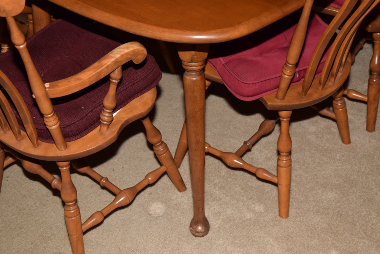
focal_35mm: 57
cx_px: 190
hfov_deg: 35.0
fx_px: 602
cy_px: 127
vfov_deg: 23.8
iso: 100
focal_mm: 38
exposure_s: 1/100
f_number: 5.6
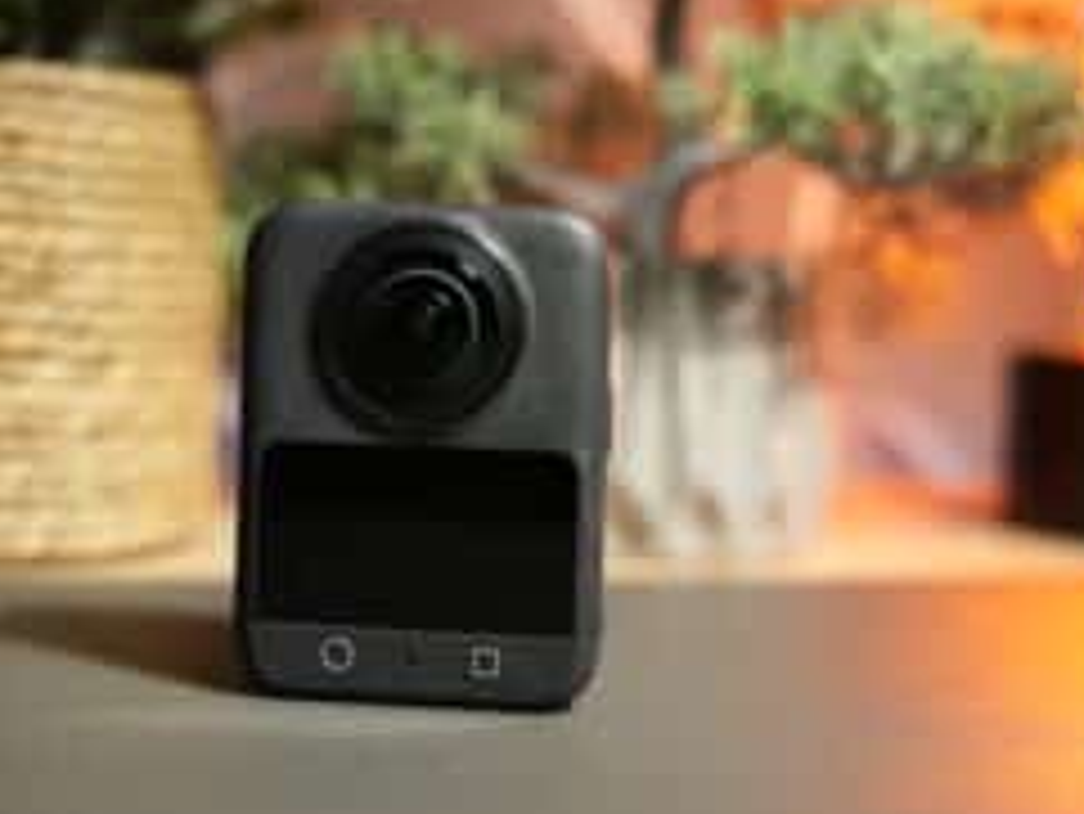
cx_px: 441
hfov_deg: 33.6
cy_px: 315
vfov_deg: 25.6
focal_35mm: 57
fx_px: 1789
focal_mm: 36.7
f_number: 2.8
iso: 100
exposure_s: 1/40
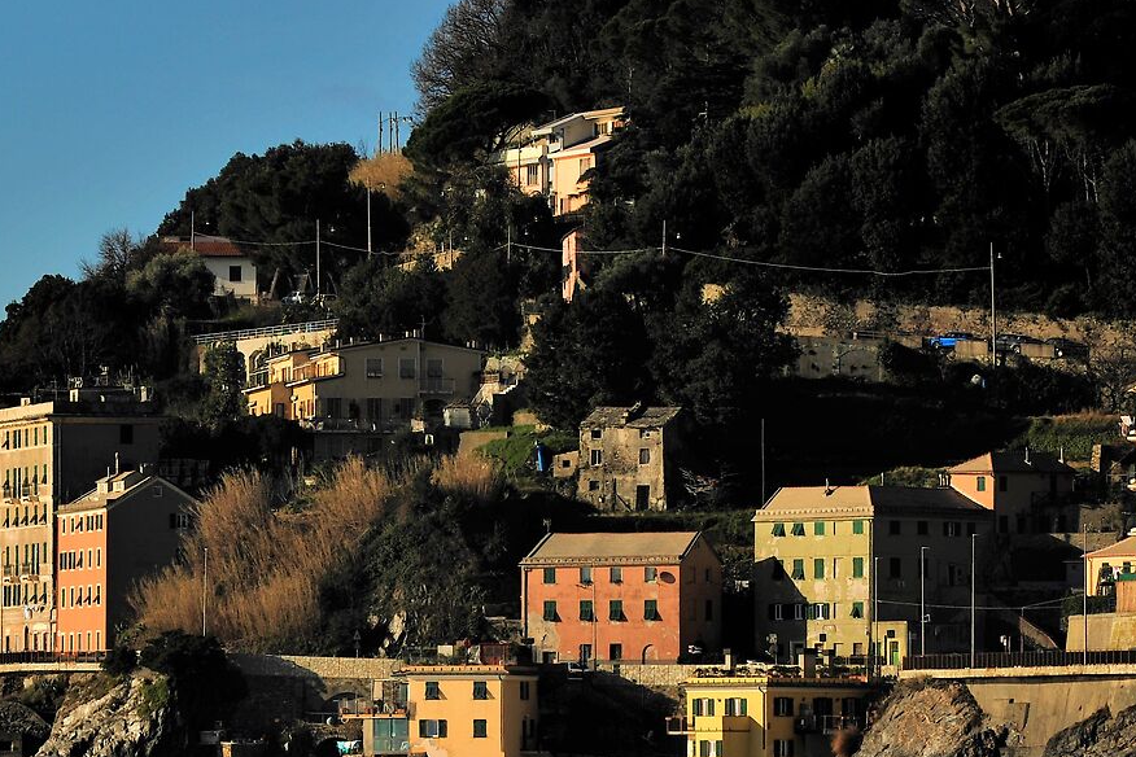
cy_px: 346
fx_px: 4323
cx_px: 364
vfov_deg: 10.0
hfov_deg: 14.9
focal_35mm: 137
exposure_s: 1/1250
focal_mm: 50
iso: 100
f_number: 4
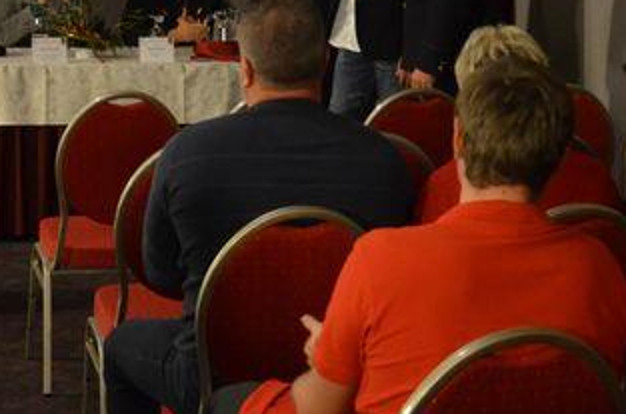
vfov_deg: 11.5
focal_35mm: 115
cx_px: 94
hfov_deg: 17.6
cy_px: -162
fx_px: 1995
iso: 1600
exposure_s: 1/30
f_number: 3.8
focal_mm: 24
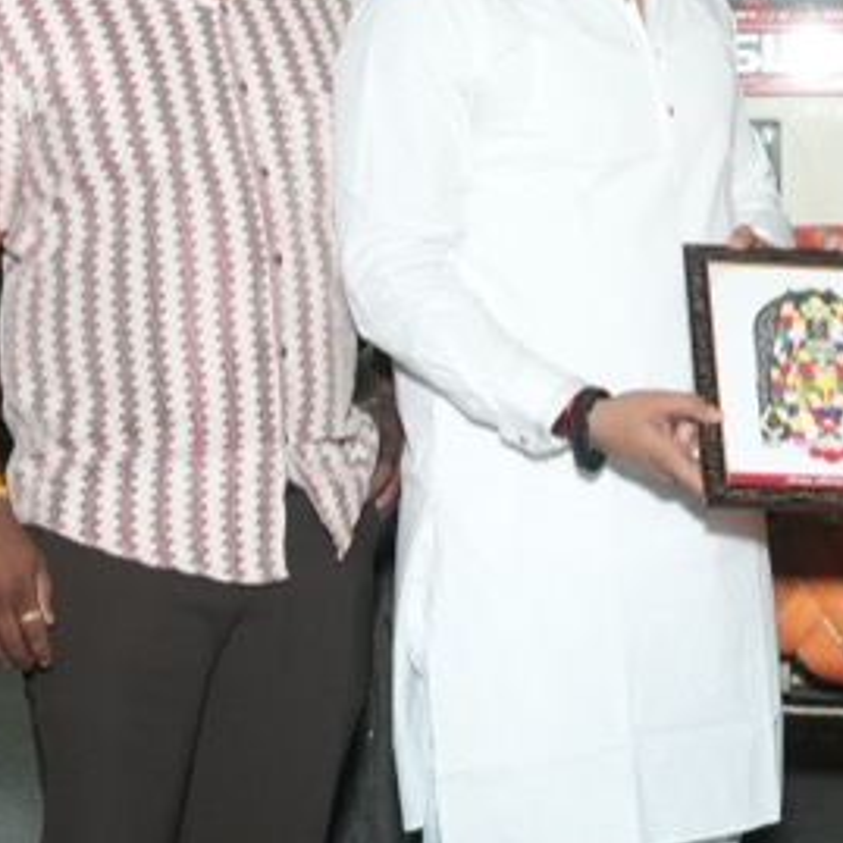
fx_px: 2921
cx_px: 611
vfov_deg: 16.4
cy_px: 431
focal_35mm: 106
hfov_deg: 16.4
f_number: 4
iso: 1250
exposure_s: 1/160
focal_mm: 24
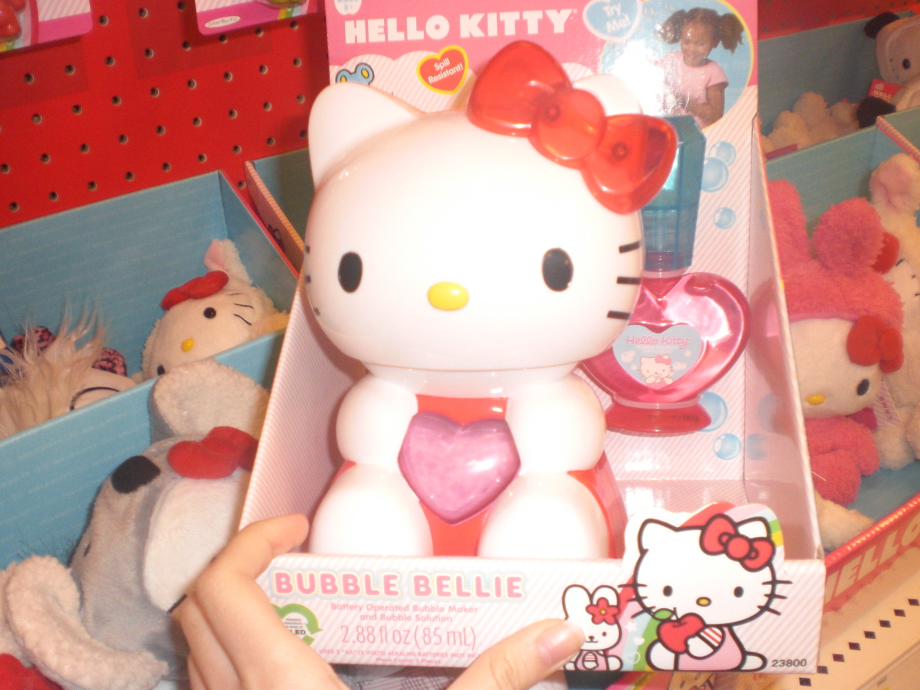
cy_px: 345
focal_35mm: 38
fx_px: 1010
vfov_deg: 37.7
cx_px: 460
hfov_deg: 49.0
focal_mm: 6.3
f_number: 3.1
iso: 200
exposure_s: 1/60
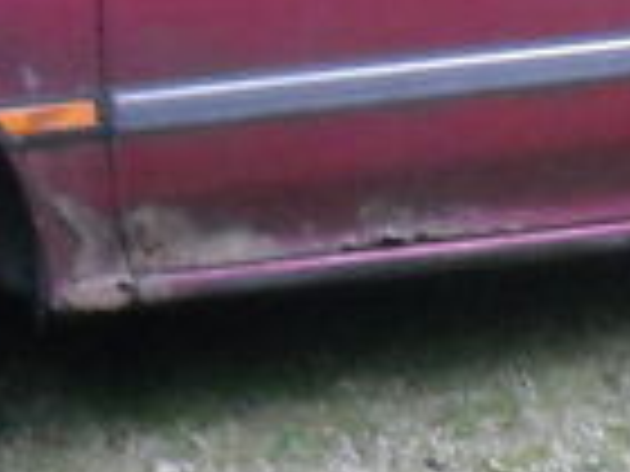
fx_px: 2912
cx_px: 428
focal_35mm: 160
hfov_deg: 12.3
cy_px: -9
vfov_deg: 9.2
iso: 800
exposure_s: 1/114
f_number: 2.8
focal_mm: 5.7
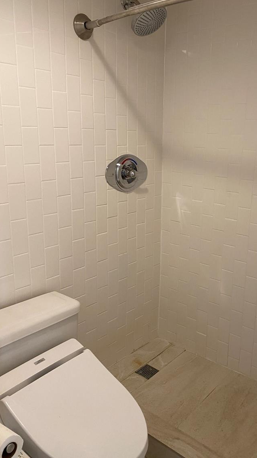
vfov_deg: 64.3
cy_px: 228
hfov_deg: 38.4
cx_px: 178
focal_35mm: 30
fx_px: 364
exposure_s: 1/60
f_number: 1.8
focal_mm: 4.25
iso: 160
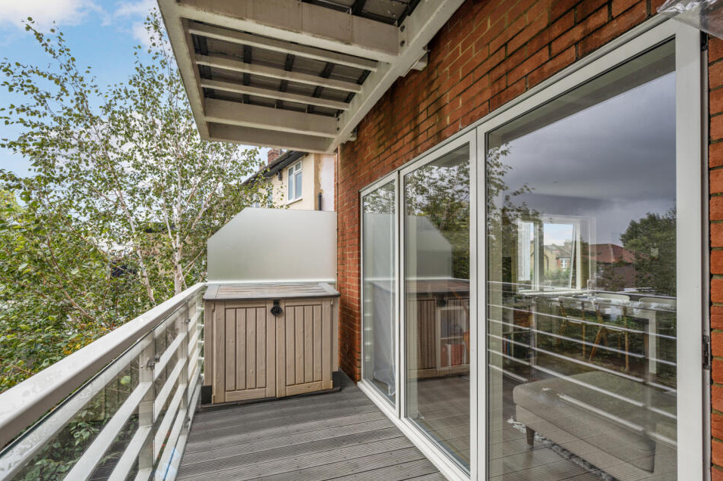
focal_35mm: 15
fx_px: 301
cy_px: 253
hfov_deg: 100.4
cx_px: 353
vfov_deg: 77.2
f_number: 8
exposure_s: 1/80
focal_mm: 14
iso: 200
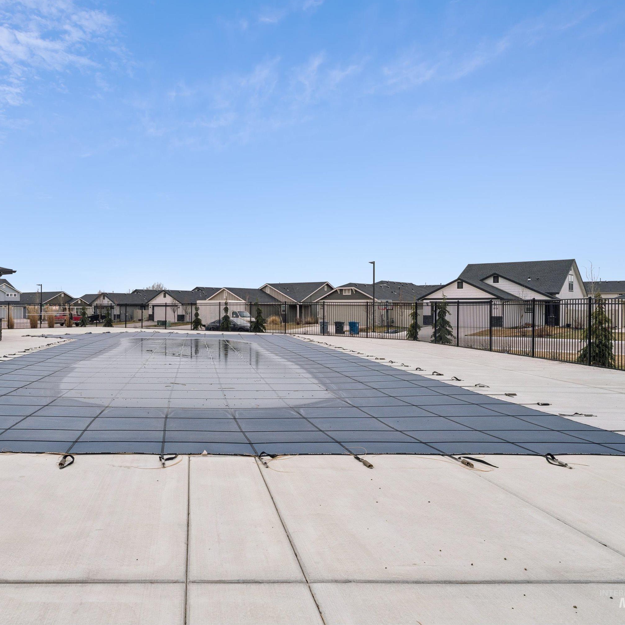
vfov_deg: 59.0
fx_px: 552
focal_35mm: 27
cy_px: 307
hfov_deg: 57.3
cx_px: 194
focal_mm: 20.8
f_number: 13
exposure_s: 1/640
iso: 400
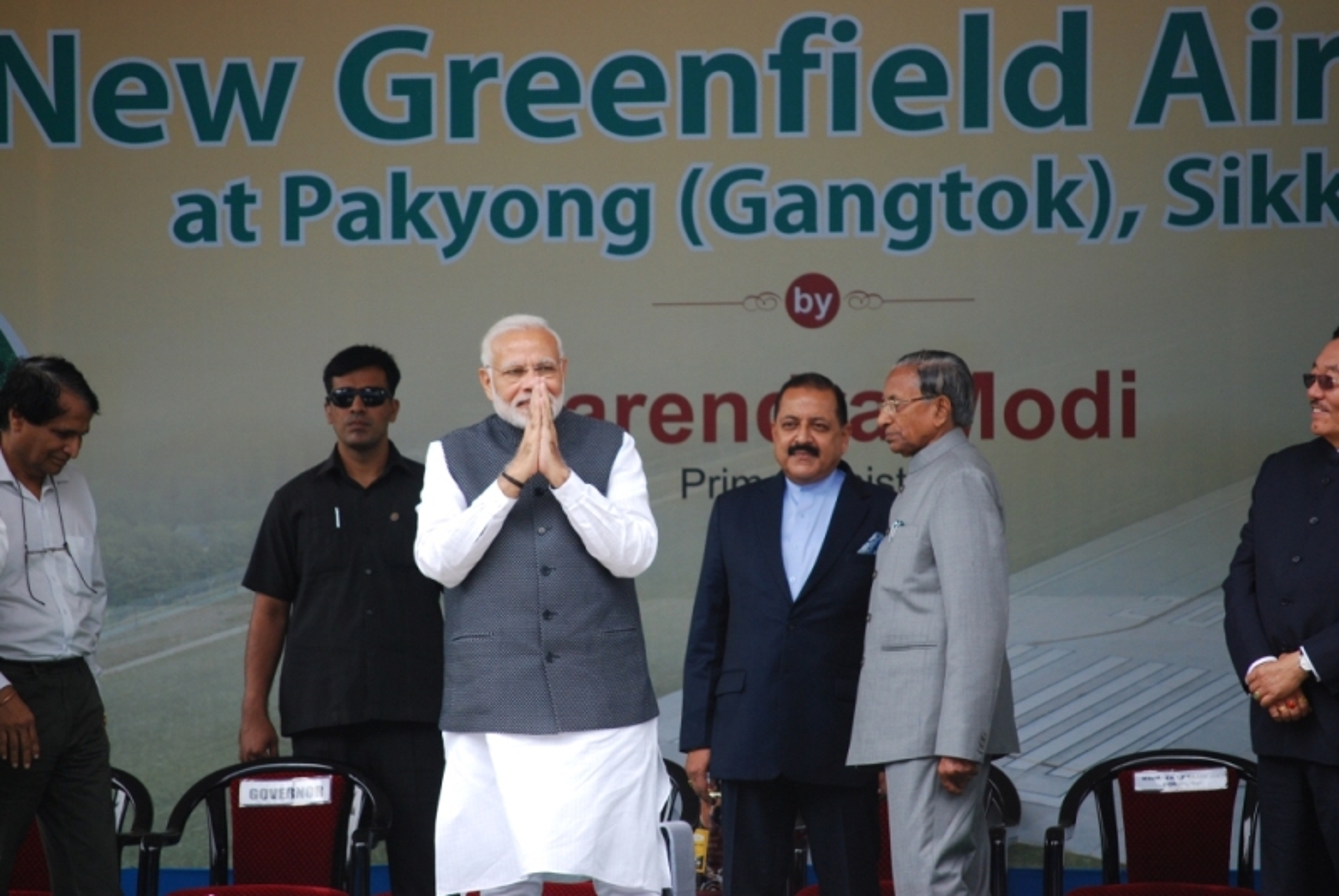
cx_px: 670
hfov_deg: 9.5
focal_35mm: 218
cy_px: 448
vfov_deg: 6.3
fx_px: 8097
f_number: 5.3
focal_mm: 145
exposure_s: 1/400
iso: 400
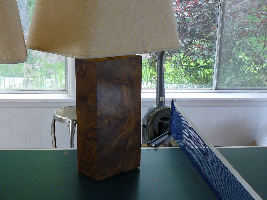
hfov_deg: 34.3
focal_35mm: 55
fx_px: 424
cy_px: 105
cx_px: 71
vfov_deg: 26.5
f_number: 2.8
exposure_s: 1/40
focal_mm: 6
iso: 100
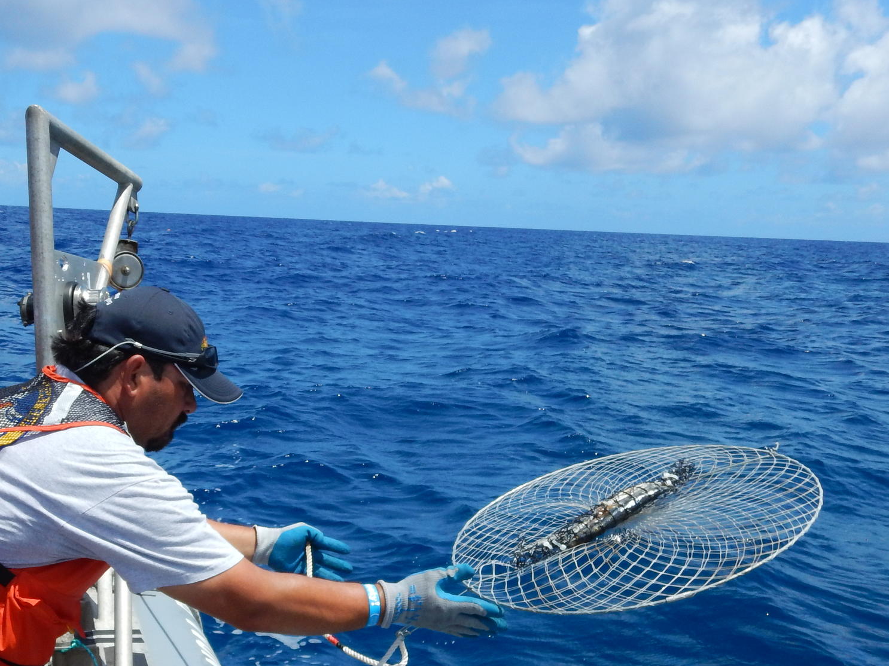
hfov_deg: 44.0
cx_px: 278
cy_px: 456
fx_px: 1078
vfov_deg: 34.0
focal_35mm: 42
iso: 125
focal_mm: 4.7
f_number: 4.1
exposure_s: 1/1250
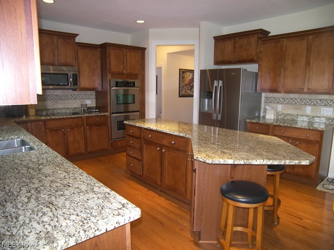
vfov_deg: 56.8
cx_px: 167
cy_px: 125
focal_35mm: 24
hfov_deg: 71.6
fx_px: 232
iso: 100
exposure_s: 1/30
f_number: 2.8
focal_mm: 5
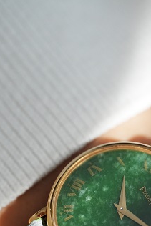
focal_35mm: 233
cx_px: 120
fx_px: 1464
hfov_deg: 5.9
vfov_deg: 8.8
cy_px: 213
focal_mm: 105
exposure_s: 1/250
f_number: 2.8
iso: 2000
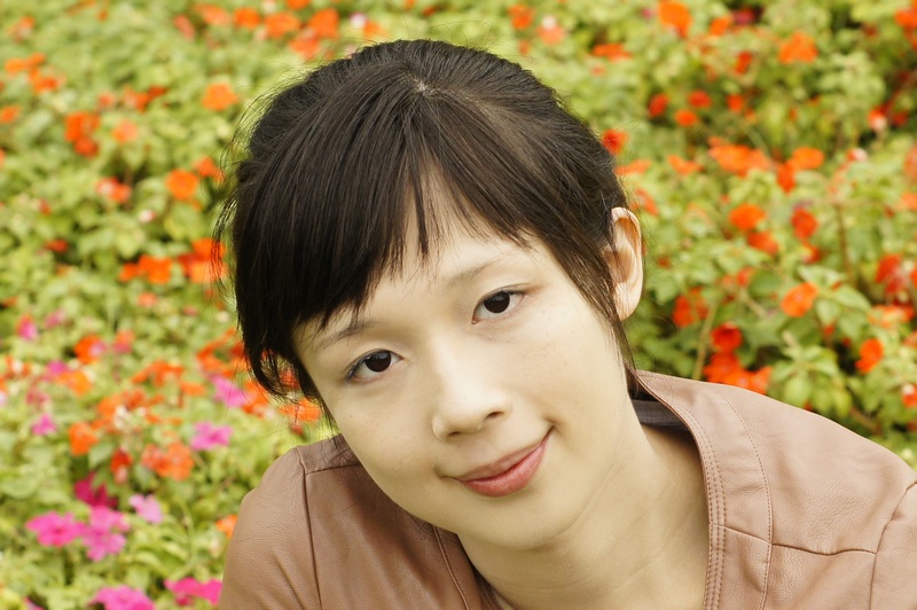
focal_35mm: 75
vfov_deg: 18.2
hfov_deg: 27.0
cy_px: 305
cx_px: 458
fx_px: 1909
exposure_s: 1/320
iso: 400
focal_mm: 50
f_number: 5
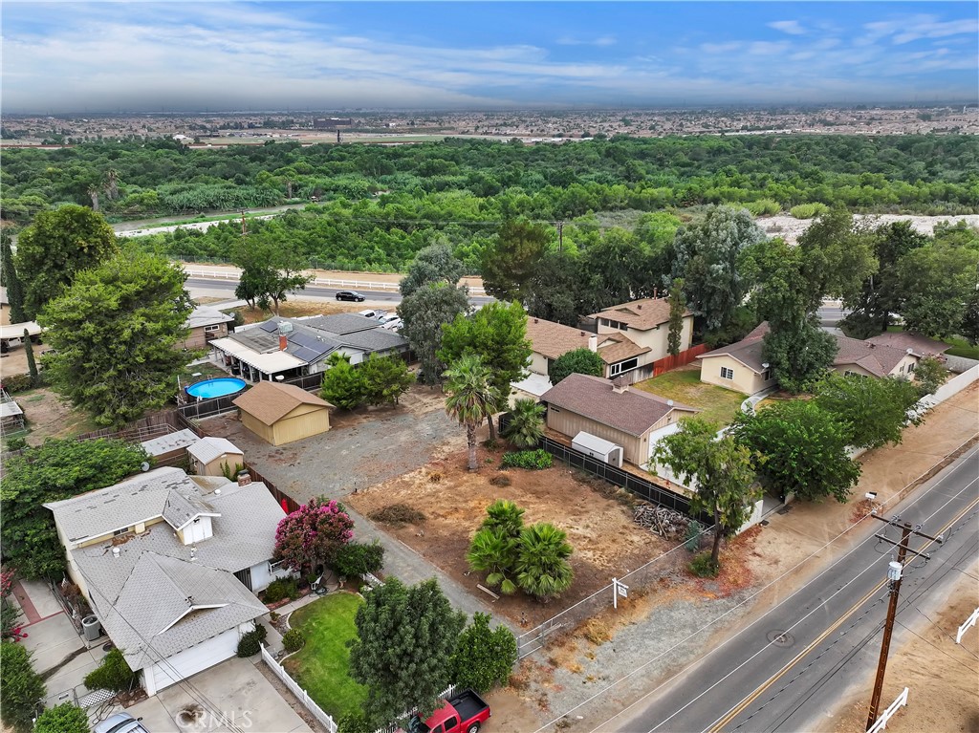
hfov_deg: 71.6
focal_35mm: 24
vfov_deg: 56.8
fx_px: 678
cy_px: 366
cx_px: 490
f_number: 2.8
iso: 120
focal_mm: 12.29
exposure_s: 1/2000
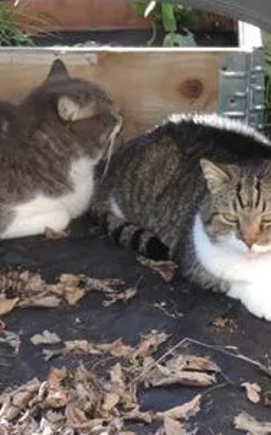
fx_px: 1431
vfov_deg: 17.1
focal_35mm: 121
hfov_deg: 10.8
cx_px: 215
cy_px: 74
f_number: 3.4
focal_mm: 7.6
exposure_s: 1/80
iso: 80
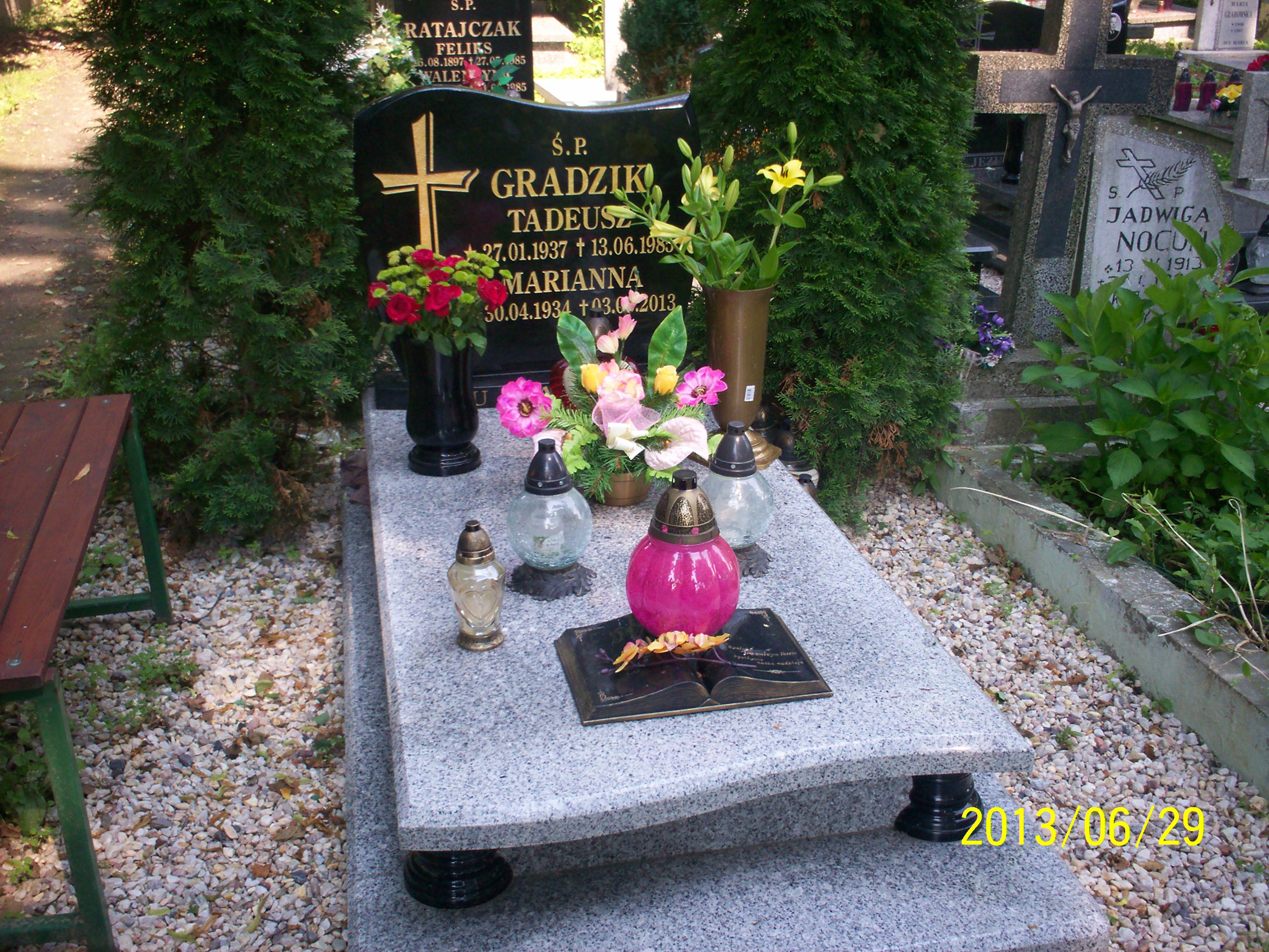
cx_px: 634
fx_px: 1320
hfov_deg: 51.4
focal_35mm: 36
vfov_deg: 39.7
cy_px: 476
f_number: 4.5
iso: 100
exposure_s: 1/74.1
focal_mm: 6
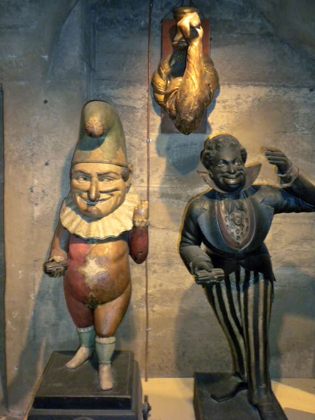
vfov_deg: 50.1
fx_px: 449
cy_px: 210
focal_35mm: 37
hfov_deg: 38.7
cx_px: 158
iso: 400
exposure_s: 1/5.8
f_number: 3.5
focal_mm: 6.6
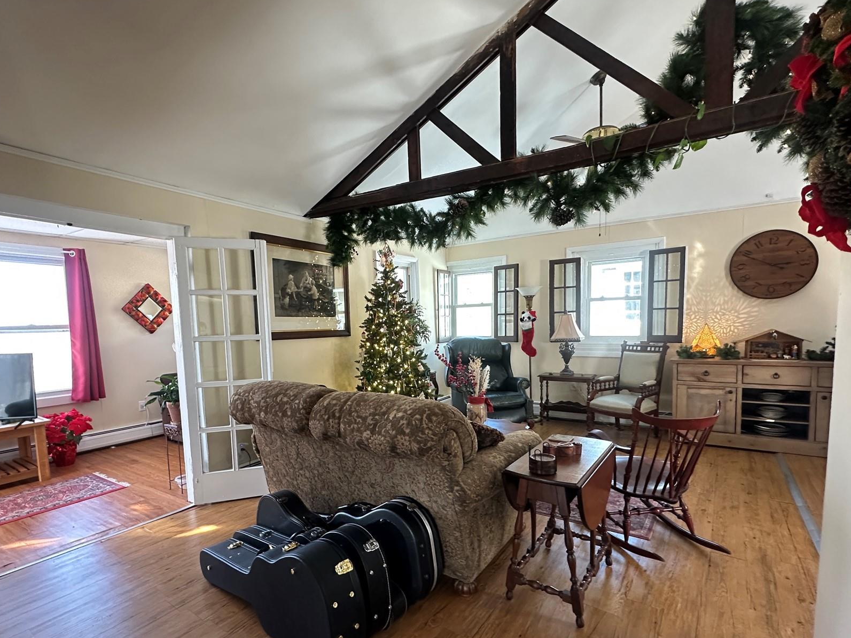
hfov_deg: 87.7
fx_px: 443
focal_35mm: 18
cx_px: 402
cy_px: 360
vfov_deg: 71.3
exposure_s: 1/60
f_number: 2.2
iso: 320
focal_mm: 2.22
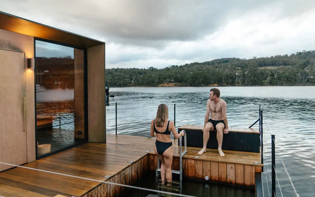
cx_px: 155
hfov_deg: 72.5
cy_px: 93
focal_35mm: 25
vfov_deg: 49.2
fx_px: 215
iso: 500
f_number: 3.2
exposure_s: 1/400
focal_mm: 24
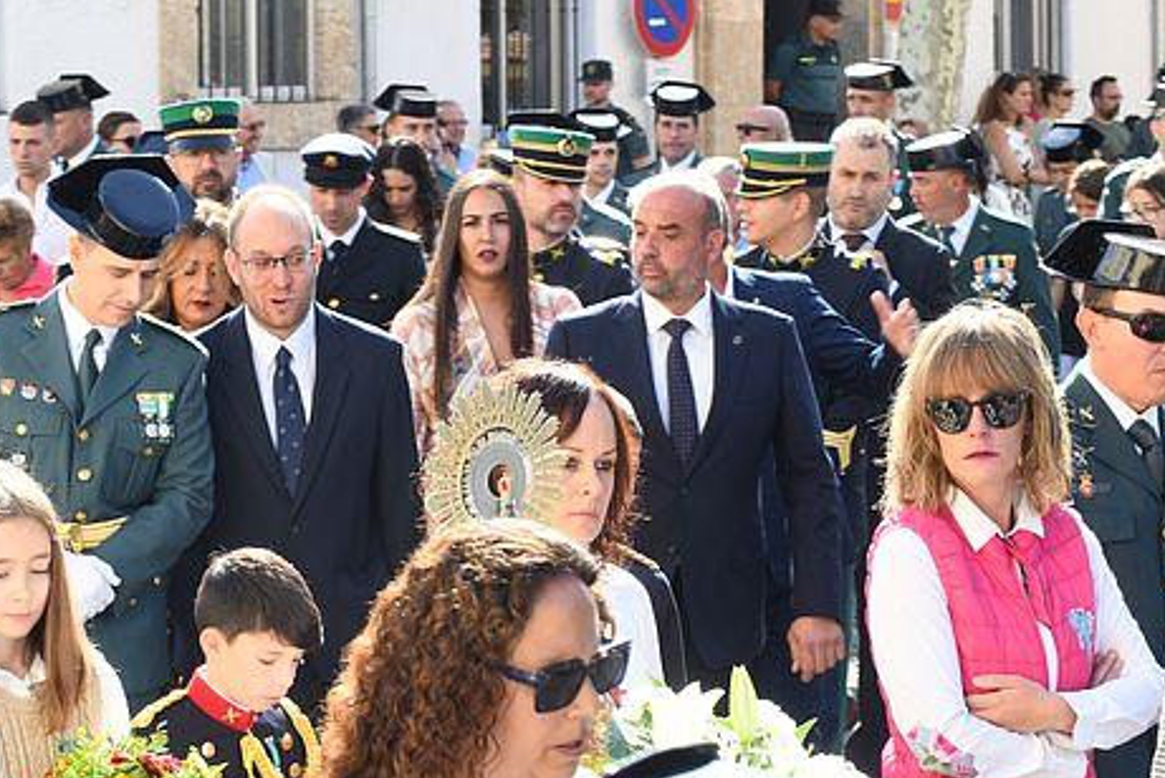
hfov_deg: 15.9
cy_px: 506
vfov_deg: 10.6
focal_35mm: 129
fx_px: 4177
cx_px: 473
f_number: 10
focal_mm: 70
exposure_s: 1/100
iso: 400
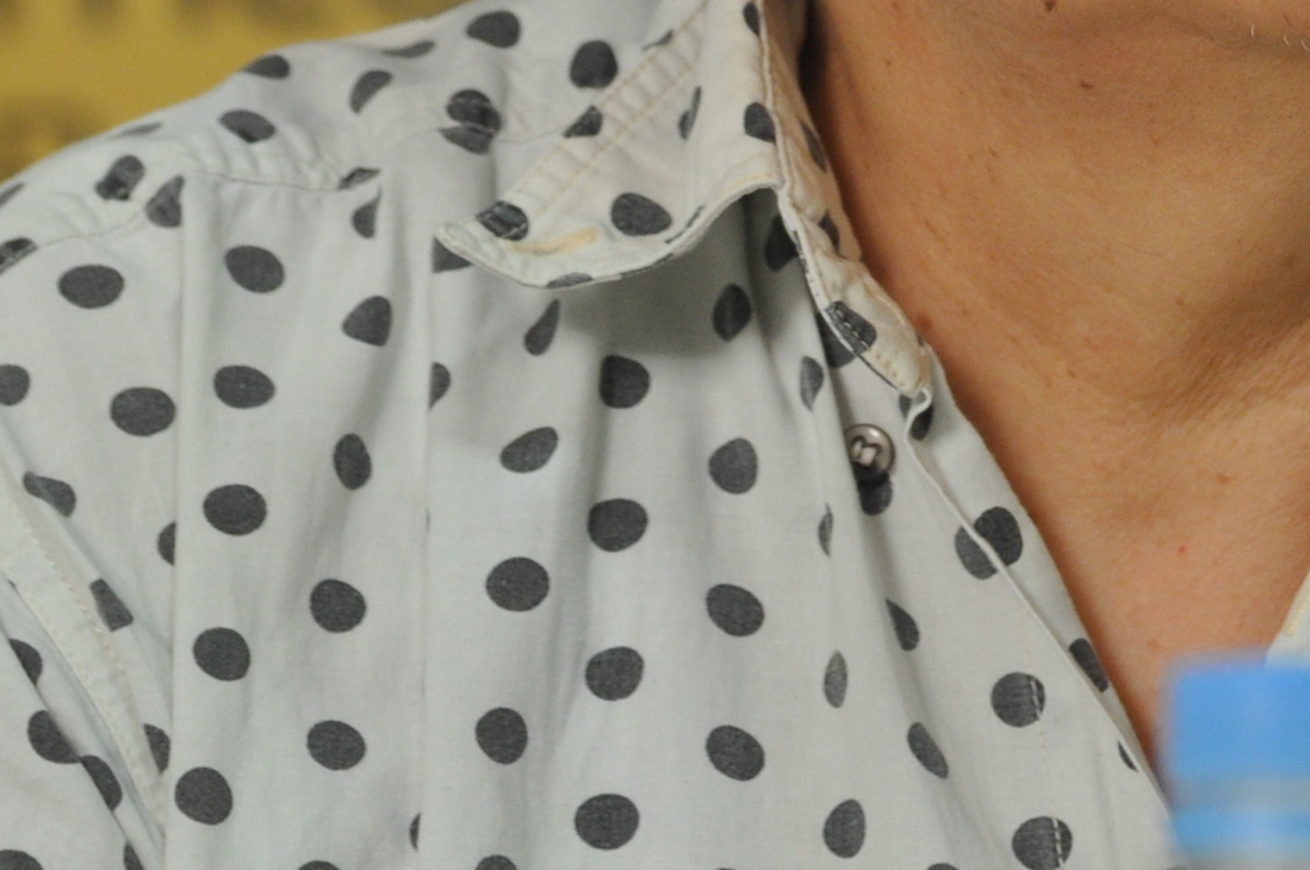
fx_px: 18500
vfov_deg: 2.7
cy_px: -280
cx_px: 1380
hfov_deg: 4.0
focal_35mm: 509
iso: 640
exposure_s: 1/50
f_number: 4.8
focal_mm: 116
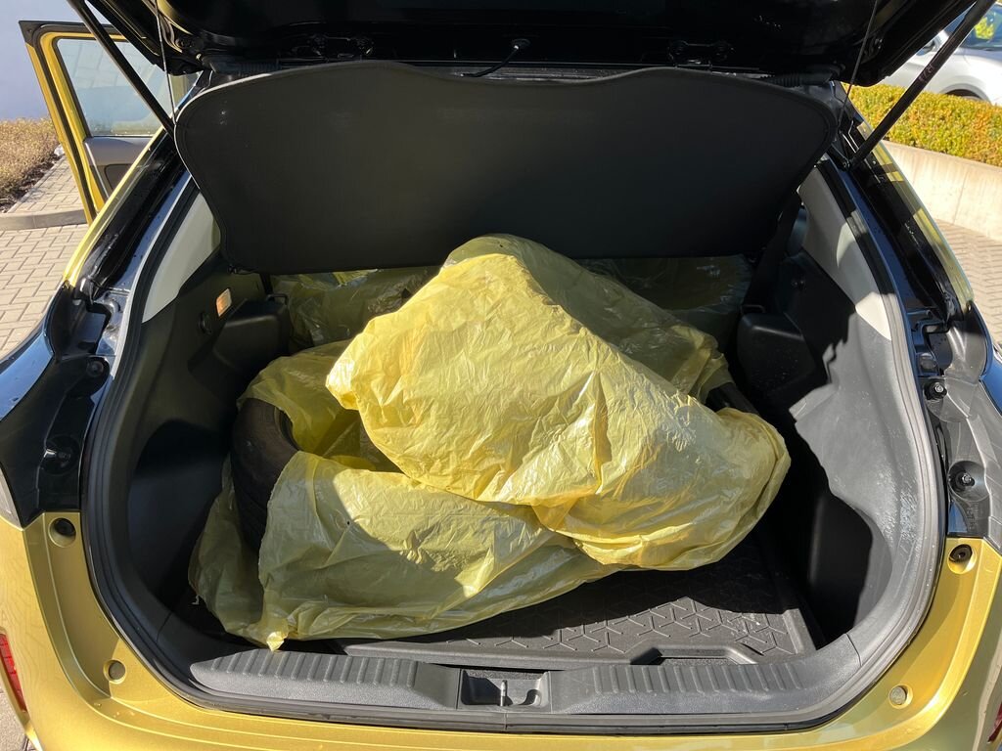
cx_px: 501
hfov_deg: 67.3
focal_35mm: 26
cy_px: 376
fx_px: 753
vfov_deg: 53.1
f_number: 1.6
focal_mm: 5.1
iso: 50
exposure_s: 1/714
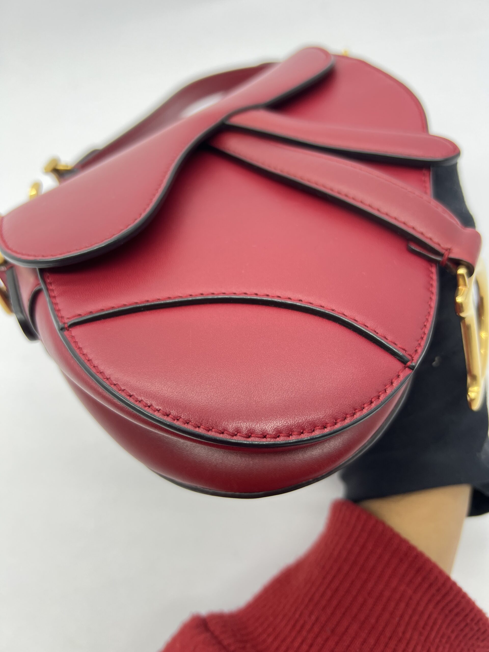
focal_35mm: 26
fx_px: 490
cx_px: 244
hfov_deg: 53.1
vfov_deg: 67.3
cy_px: 326
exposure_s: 1/100
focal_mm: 5.7
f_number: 1.5
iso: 50
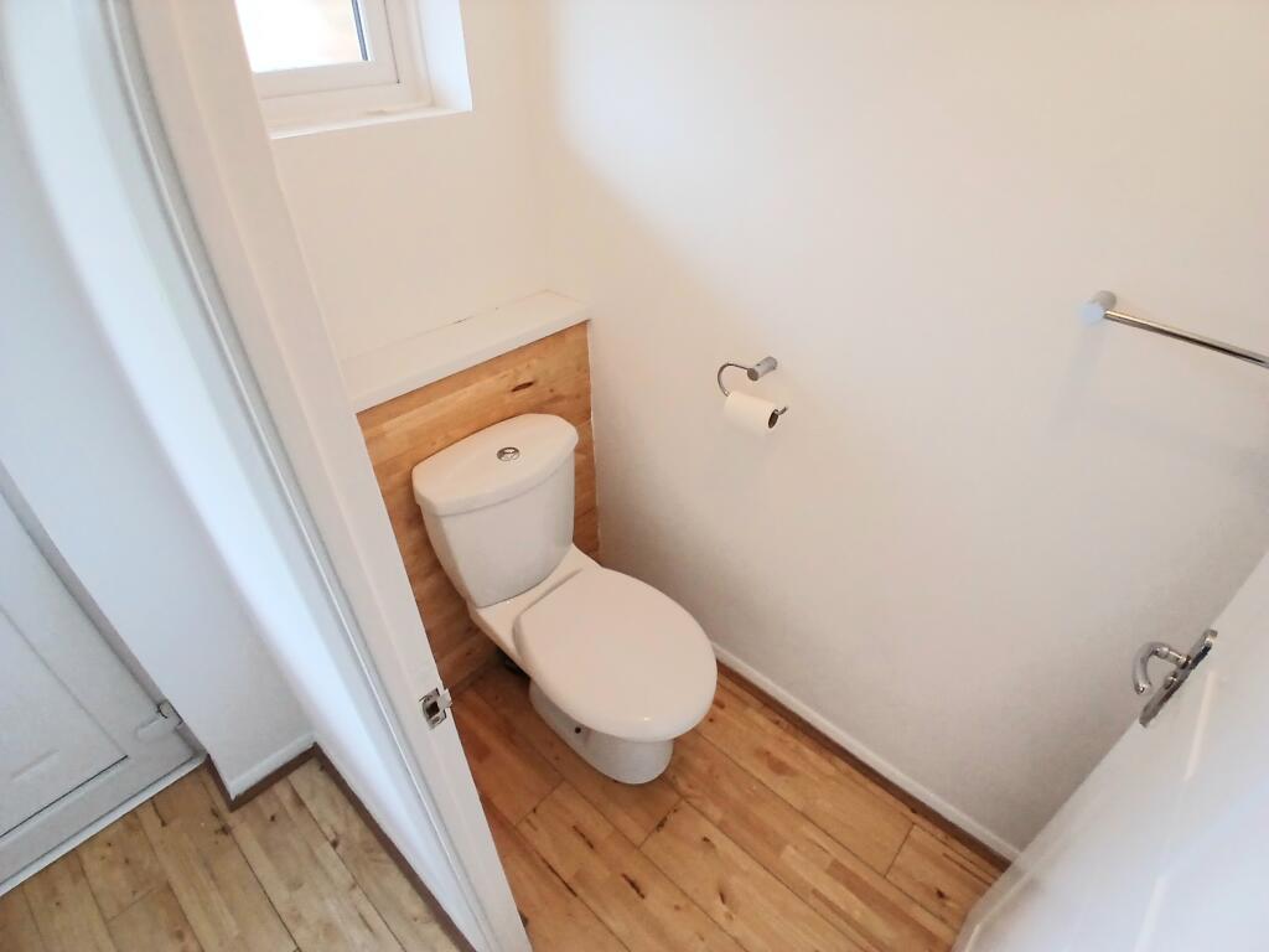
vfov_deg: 74.7
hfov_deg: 91.0
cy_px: 476
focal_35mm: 17
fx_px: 623
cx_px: 634
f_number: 2.2
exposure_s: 1/33.3
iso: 100
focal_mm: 1.4
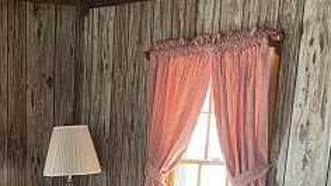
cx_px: 36
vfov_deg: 15.3
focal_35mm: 72
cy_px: 292
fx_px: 632
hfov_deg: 28.3
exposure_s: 1/49
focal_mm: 4.2
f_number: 1.6
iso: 500
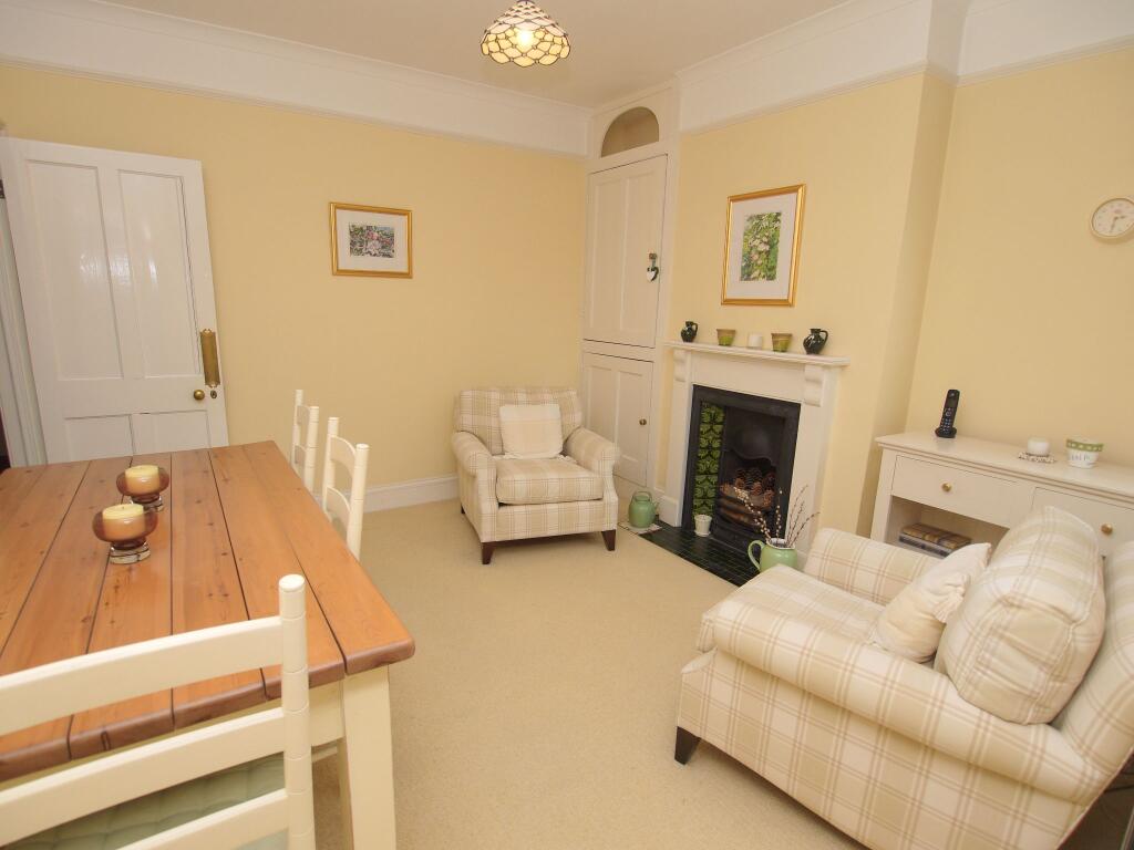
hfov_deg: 87.8
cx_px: 567
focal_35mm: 18
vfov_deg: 71.6
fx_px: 590
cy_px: 425
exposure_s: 1/60
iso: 100
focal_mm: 9
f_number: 4
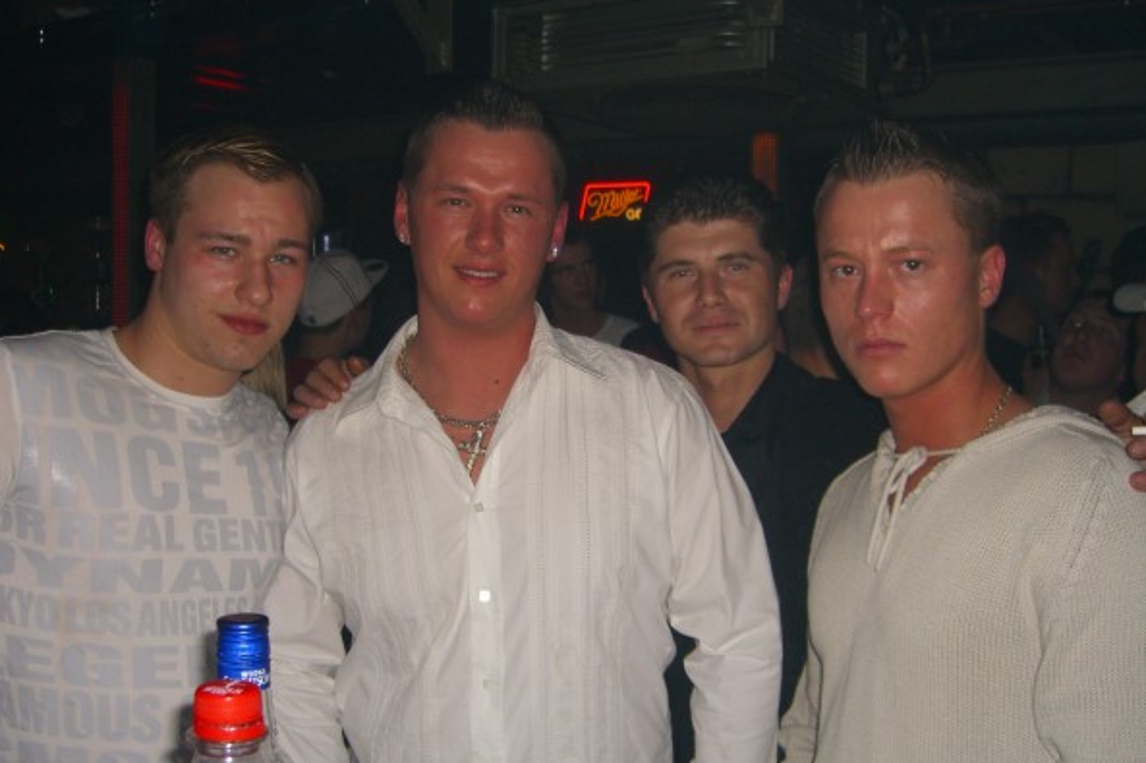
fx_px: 1273
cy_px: 408
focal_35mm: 40
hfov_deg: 48.5
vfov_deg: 33.4
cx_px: 568
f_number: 2.8
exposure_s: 1/60
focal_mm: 7.9
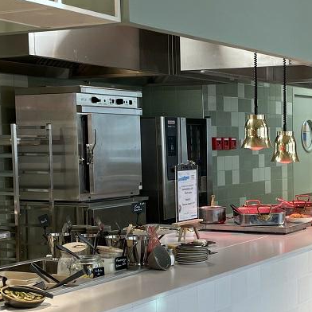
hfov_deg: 22.5
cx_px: 283
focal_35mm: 75
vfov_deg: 23.0
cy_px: 189
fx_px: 765
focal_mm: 4.2
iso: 50
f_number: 1.6
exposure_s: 1/100
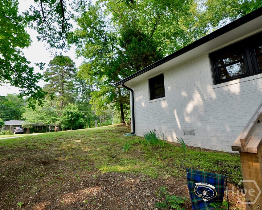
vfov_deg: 73.8
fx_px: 140
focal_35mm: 18
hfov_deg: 84.7
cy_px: 103
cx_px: 98
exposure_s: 1/160
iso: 200
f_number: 6.3
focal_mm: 10
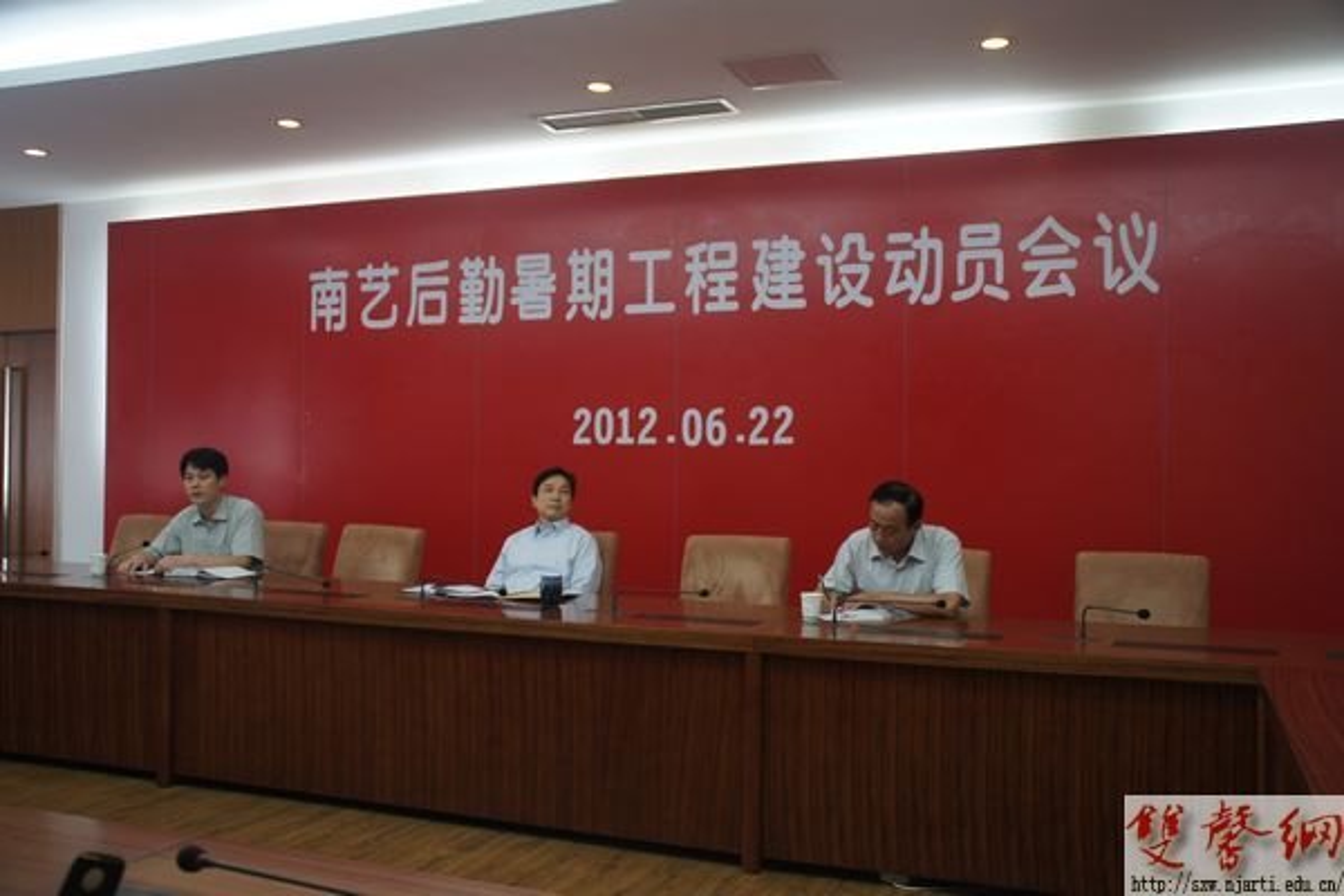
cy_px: 448
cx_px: 672
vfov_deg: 40.0
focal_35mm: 33
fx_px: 1232
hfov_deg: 57.2
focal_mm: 22
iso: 400
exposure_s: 1/40
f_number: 3.5
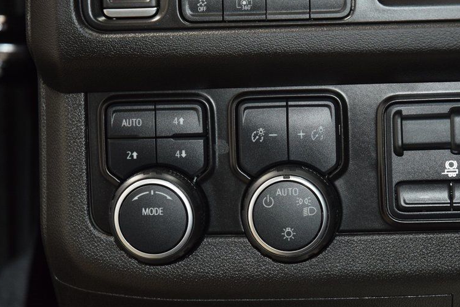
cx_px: 289
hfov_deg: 14.2
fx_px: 1840
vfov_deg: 9.5
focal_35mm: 144
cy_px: 130
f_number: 4.5
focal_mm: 70
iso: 1800
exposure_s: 1/25
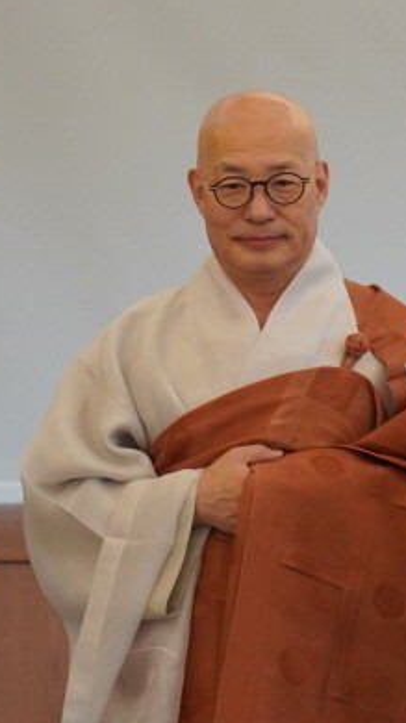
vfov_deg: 7.7
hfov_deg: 4.3
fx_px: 5404
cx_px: 426
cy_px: 362
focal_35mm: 282
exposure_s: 1/160
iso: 2000
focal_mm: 105
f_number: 4
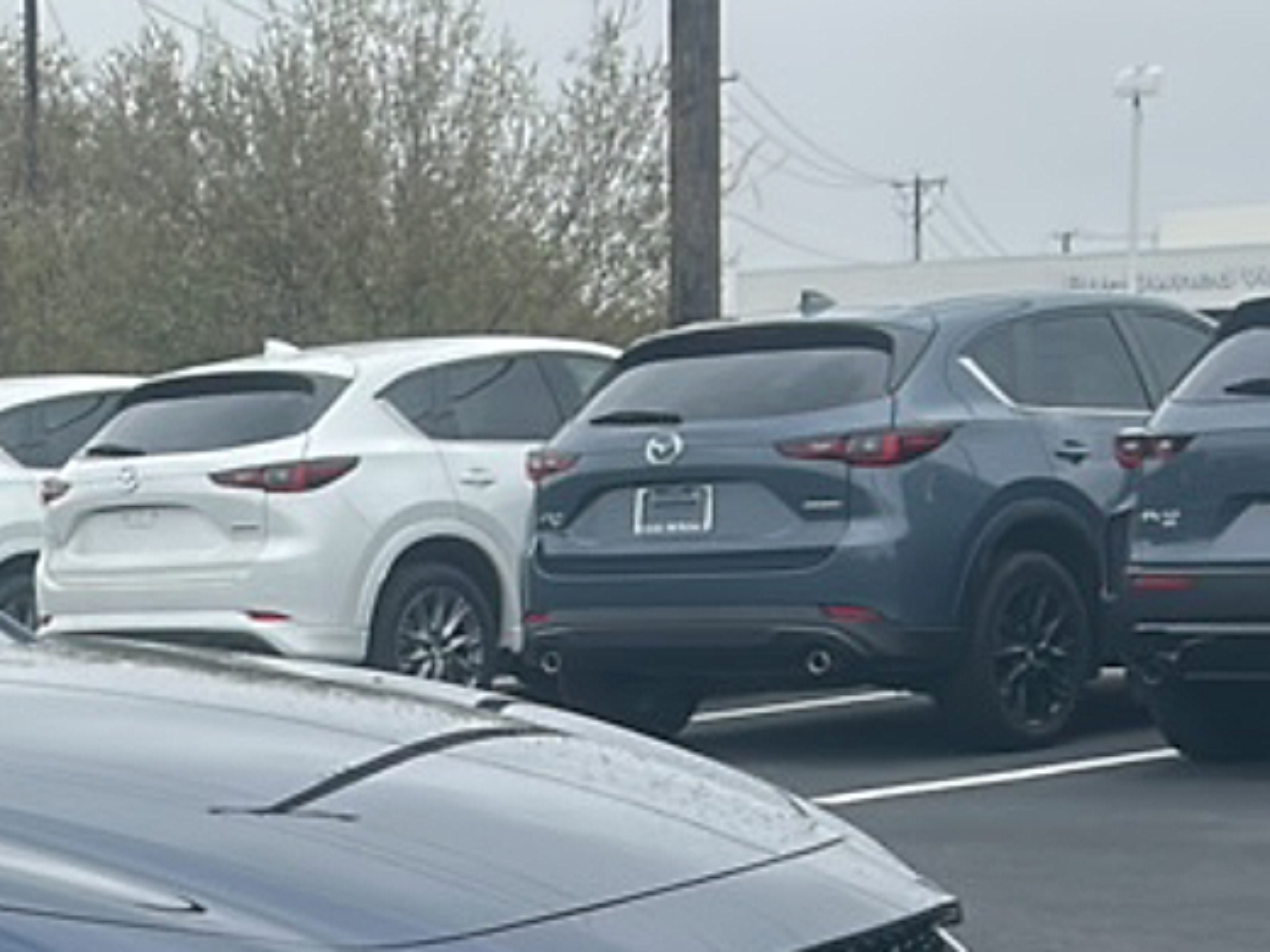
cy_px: 874
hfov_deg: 20.9
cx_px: -486
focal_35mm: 83
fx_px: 3045
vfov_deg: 17.5
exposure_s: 1/1196
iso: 50
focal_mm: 5.7
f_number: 1.5
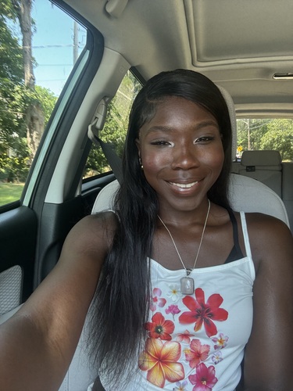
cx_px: 146
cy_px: 196
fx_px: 260
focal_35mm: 23
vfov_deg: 73.9
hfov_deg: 58.9
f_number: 1.9
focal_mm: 2.69
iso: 80
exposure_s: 1/60
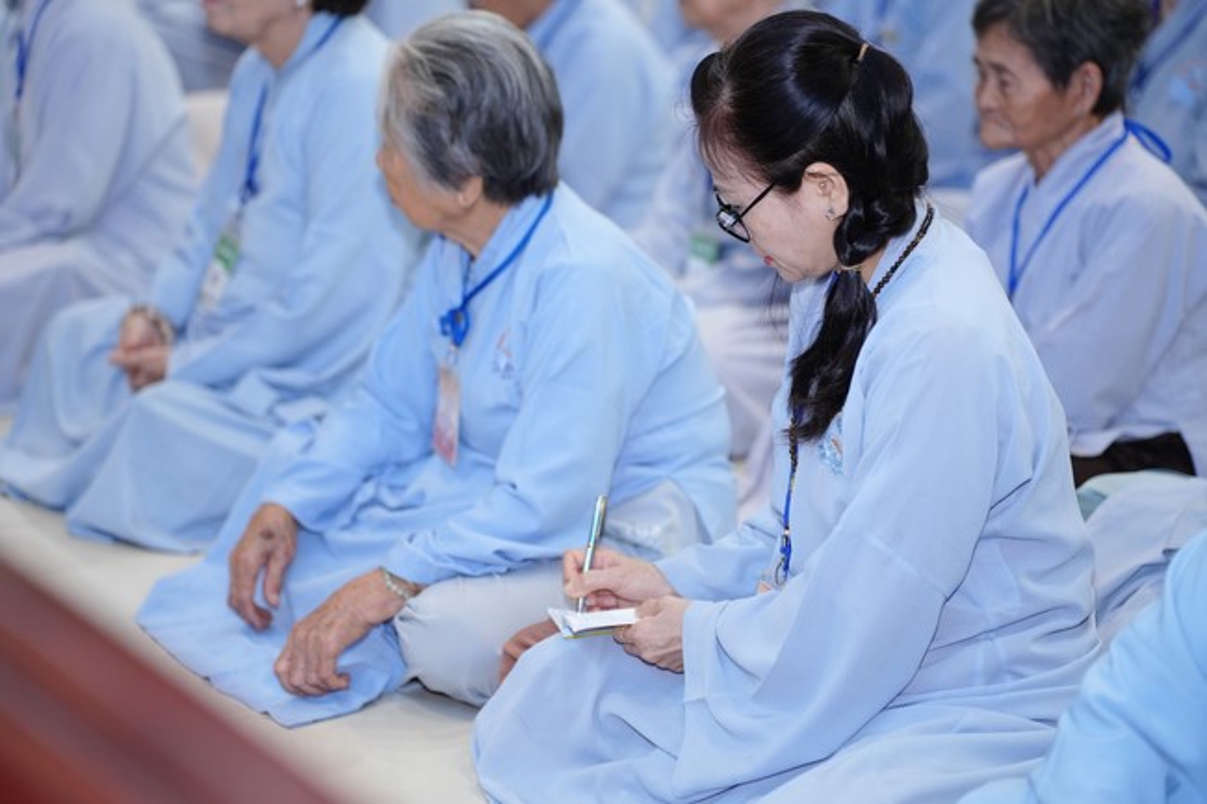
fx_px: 3452
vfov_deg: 13.3
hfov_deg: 19.8
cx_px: 604
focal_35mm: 103
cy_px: 402
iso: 2500
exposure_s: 1/200
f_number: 2.8
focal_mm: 103
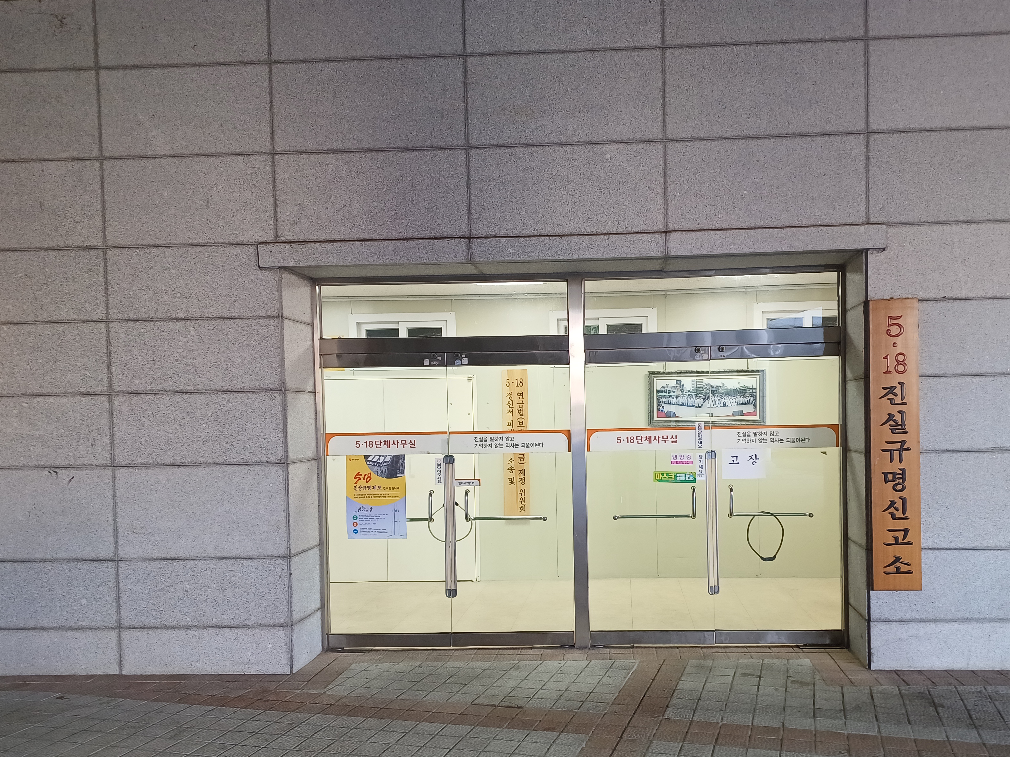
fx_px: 846
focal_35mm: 29
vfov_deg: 47.9
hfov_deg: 61.3
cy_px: 458
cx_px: 588
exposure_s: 1/50
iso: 125
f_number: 1.8
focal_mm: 5.06
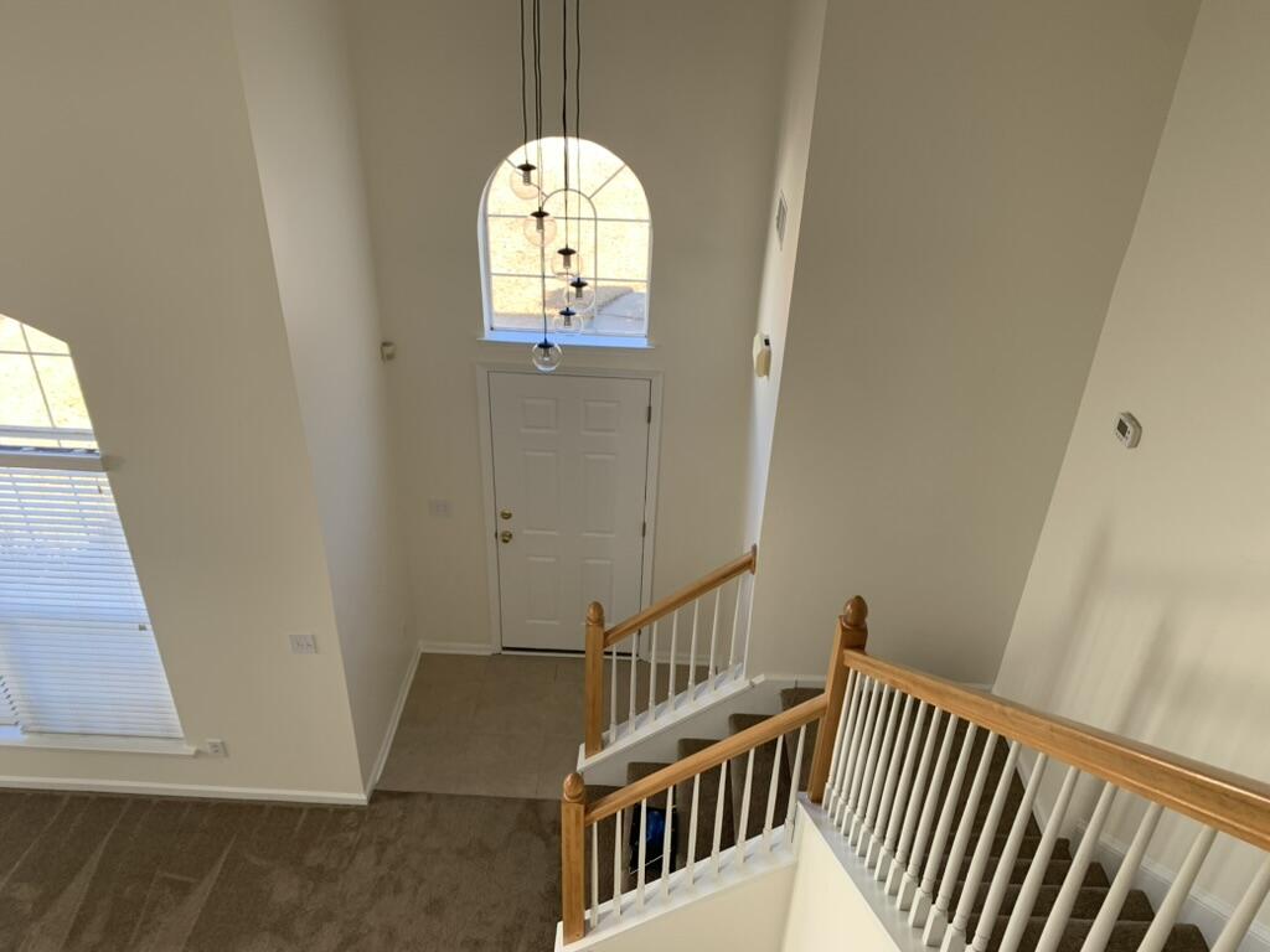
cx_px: 635
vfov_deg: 53.1
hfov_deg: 67.3
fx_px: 954
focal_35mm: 26
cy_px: 476
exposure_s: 1/121
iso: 64
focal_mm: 4.25
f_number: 1.8
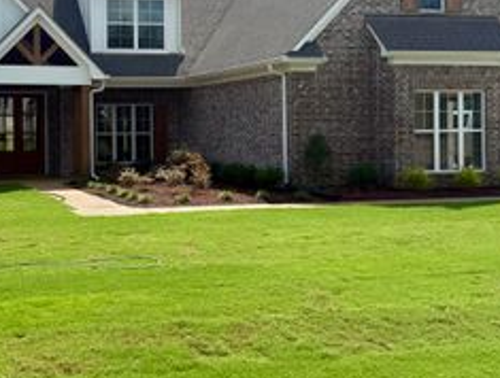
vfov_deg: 28.2
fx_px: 739
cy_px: 79
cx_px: 143
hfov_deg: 36.7
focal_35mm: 51
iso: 80
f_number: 1.78
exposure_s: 1/6711
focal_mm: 6.76
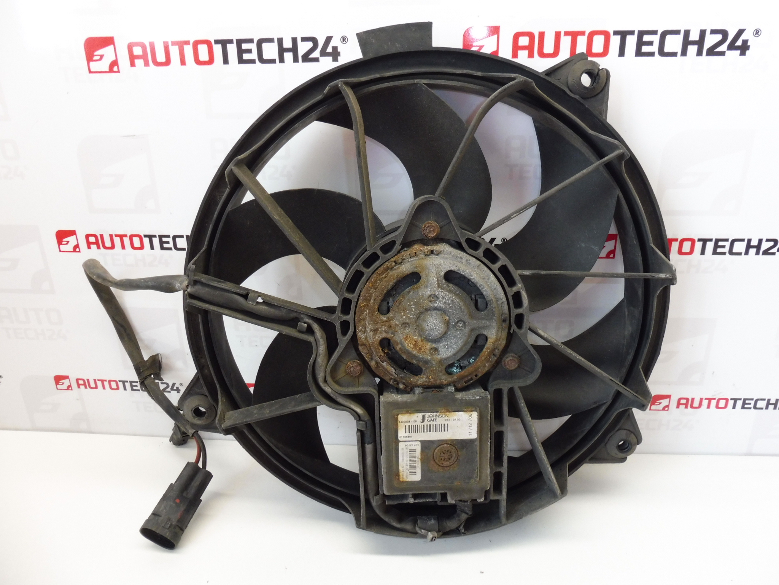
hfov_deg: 69.4
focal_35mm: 25
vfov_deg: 54.9
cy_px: 292
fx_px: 563
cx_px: 390
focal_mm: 4.4
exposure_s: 1/60
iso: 200
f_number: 4
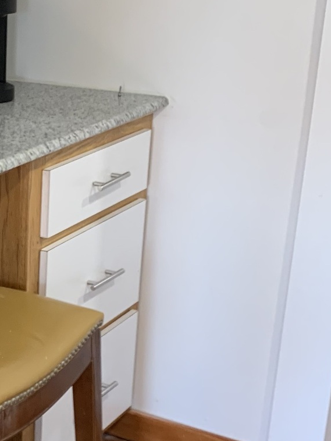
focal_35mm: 79
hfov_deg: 17.8
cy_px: 286
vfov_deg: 24.6
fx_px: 1007
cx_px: -66
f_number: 1.8
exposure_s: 1/60
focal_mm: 4.25
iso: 125
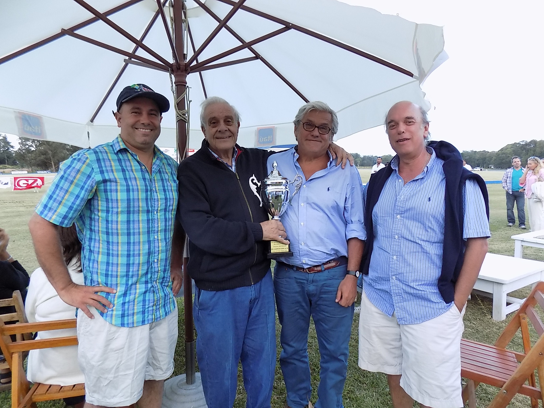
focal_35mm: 23
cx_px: 272
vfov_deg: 58.9
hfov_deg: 73.9
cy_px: 204
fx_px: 361
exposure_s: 1/30
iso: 200
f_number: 3.1
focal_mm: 4
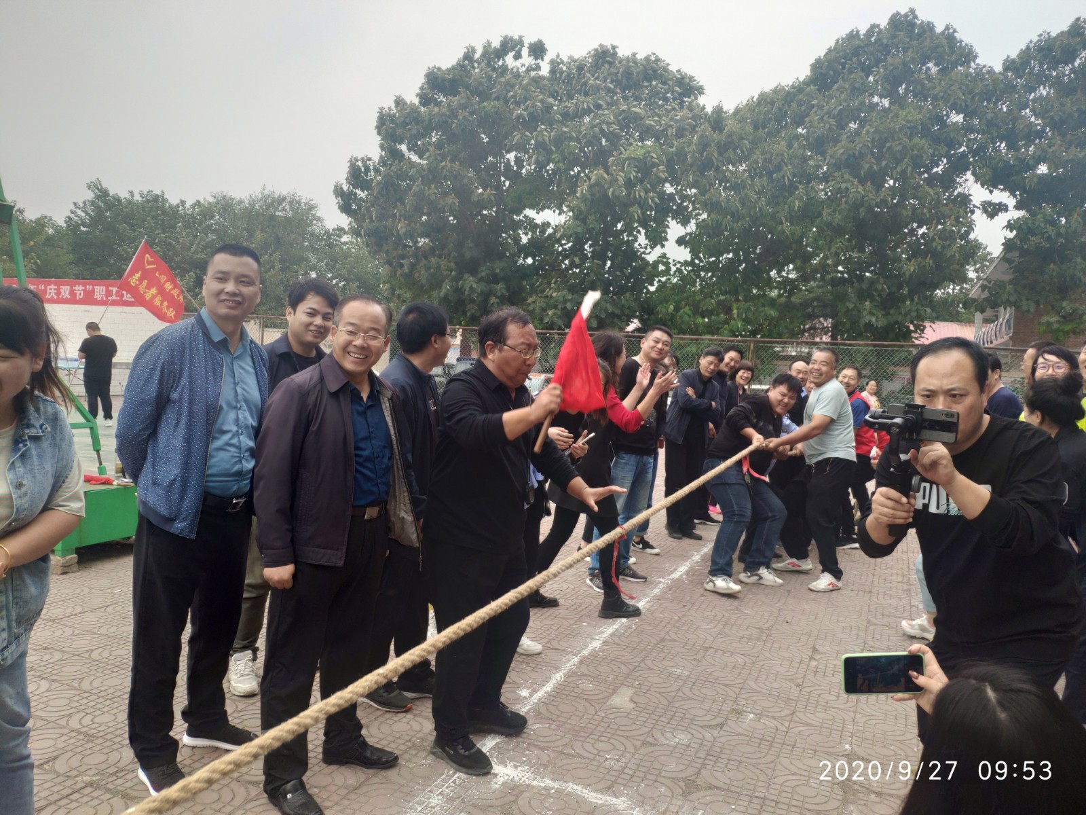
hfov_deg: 79.0
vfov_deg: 63.4
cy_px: 408
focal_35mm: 21
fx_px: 659
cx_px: 543
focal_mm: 4.22
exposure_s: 1/337
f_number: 1.8
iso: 100
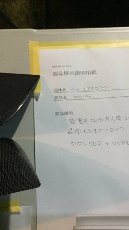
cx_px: 85
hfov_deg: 27.6
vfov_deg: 47.4
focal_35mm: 43
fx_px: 261
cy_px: 115
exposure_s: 1/24
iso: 250
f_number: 2.2
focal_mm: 4.15
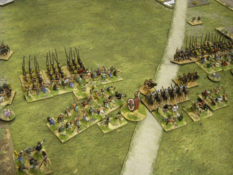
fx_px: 256
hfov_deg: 49.0
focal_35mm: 38
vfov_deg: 37.7
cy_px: 88
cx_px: 116
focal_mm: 6.3
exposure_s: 1/50
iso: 800
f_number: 3.5
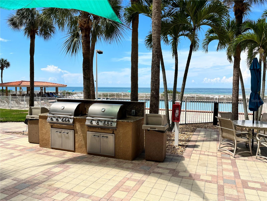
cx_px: 134
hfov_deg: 67.3
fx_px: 201
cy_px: 100
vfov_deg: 53.1
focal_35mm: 26
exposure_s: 1/3623
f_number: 1.6
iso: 50
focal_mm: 5.1
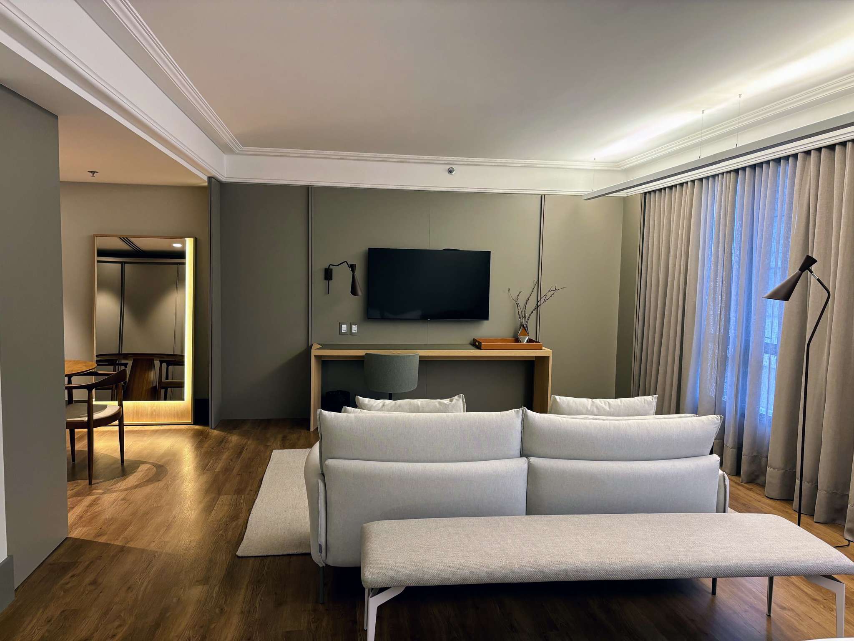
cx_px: 427
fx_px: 641
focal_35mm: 26
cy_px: 320
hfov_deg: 67.3
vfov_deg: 53.1
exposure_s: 1/60
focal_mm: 5.96
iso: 160
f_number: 1.6
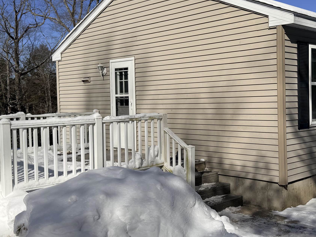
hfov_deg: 42.5
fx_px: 402
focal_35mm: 44
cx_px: 204
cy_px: 105
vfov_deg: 32.8
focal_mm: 6.76
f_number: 1.78
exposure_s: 1/14286
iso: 80
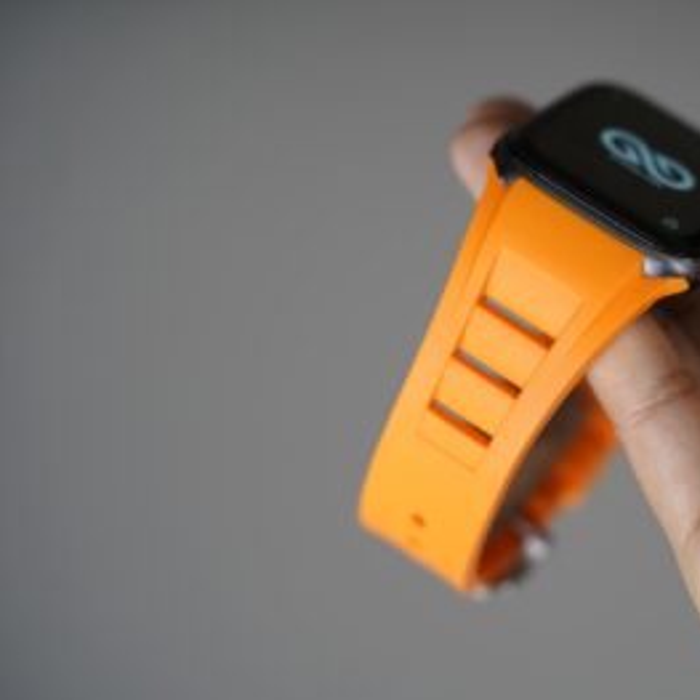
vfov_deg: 17.9
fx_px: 2219
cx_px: 487
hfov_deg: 17.9
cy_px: 350
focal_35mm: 97
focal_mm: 75
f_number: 4
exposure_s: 1/80
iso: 125
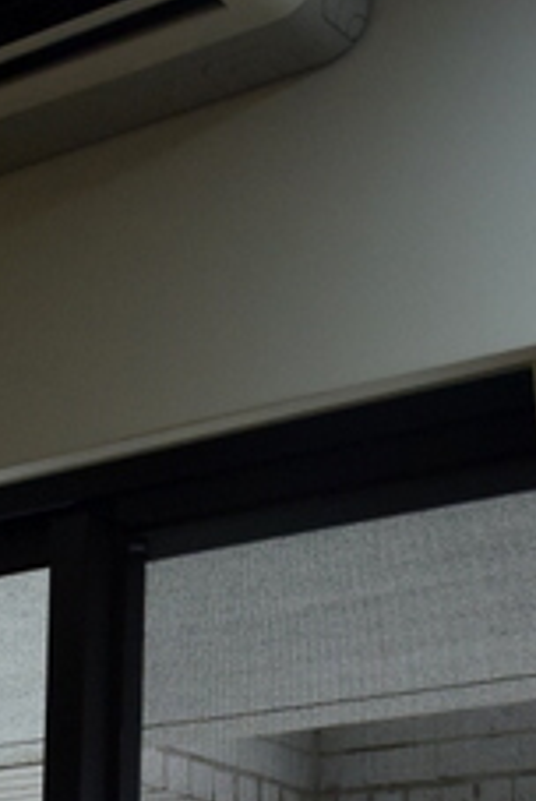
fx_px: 2115
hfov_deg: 14.2
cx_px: 11
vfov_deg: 20.5
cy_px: 875
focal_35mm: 95
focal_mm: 10
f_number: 3.5
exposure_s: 1/125
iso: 450
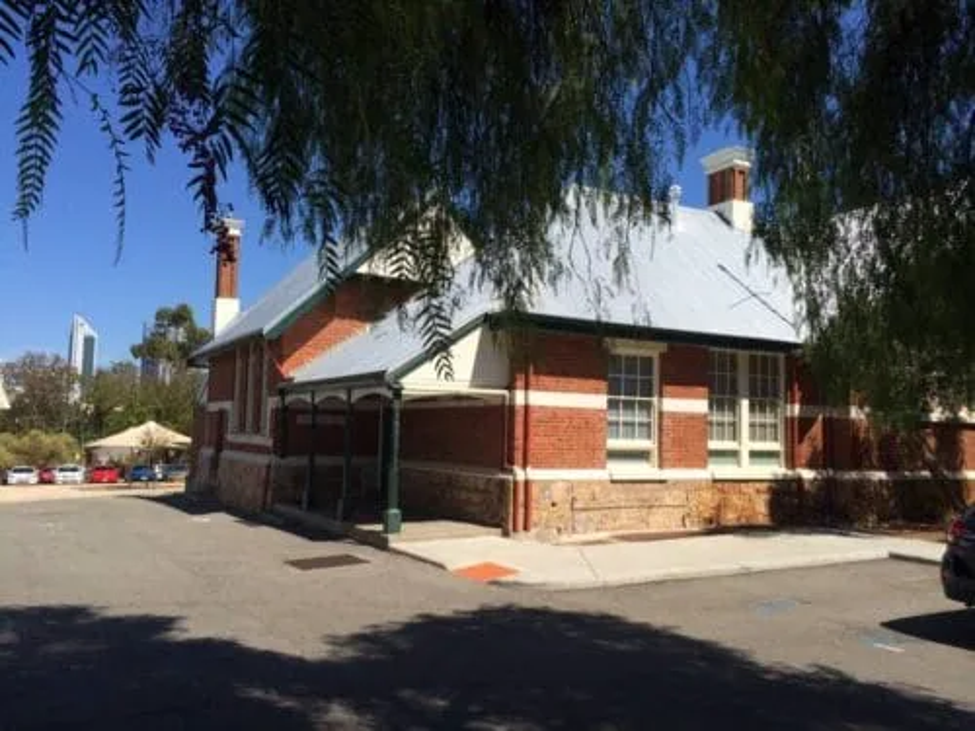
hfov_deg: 60.0
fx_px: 845
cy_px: 366
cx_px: 488
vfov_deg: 46.8
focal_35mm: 30
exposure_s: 1/3165
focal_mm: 4.12
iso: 40
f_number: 2.2
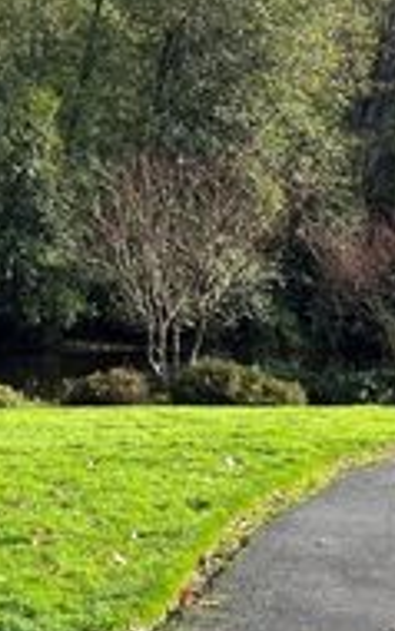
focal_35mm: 86
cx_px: -521
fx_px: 1479
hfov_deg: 12.4
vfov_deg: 24.1
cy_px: 291
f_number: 1.5
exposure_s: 1/1553
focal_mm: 5.7
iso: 50
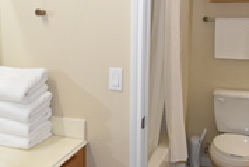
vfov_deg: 25.0
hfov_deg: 36.2
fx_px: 374
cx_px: 71
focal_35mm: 54
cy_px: 57
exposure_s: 1/160
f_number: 4.5
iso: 800
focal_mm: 10
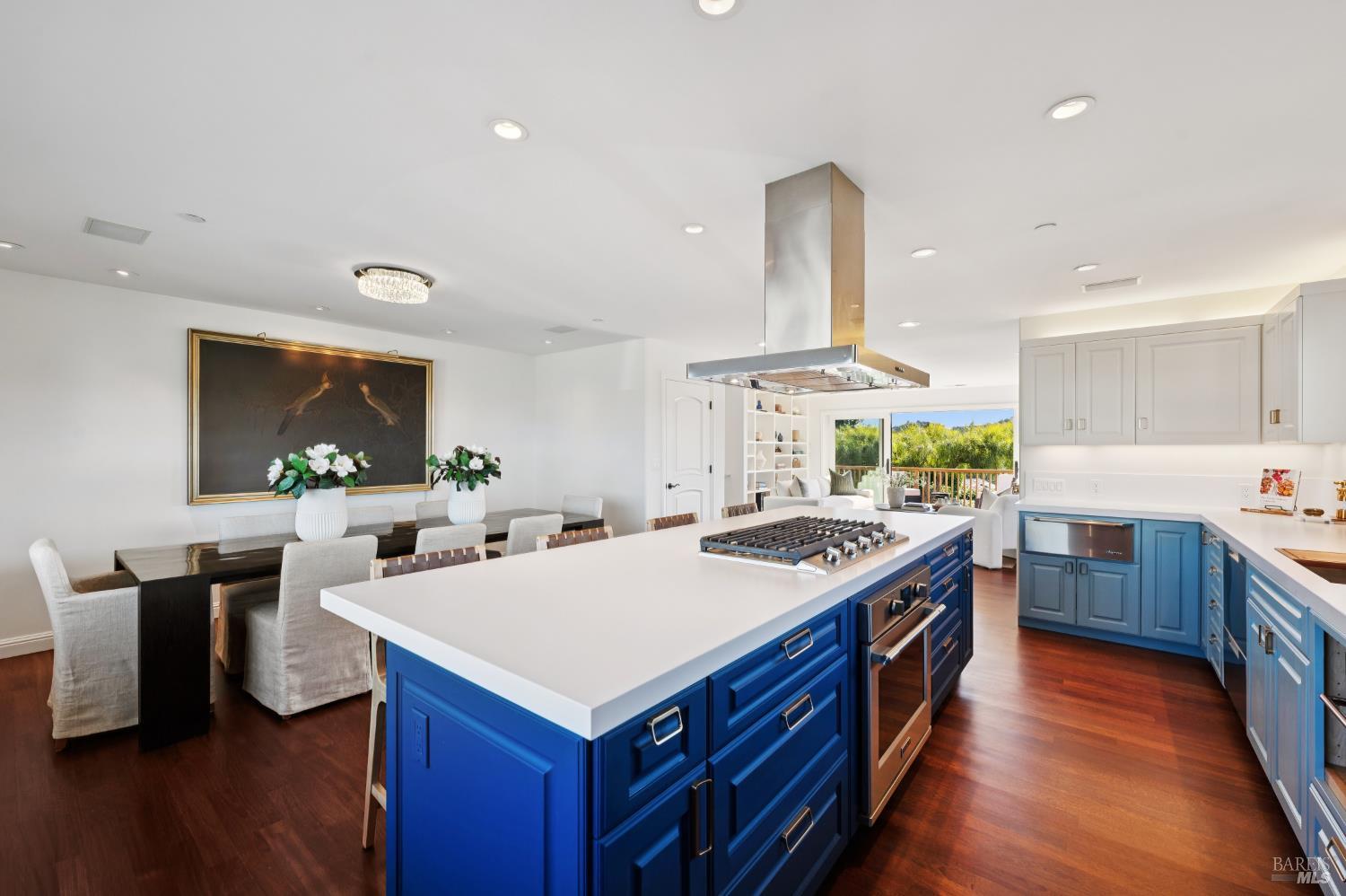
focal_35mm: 14
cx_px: 673
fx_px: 523
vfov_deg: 81.1
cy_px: 448
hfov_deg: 104.3
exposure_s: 1/80
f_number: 8
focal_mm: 14
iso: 200
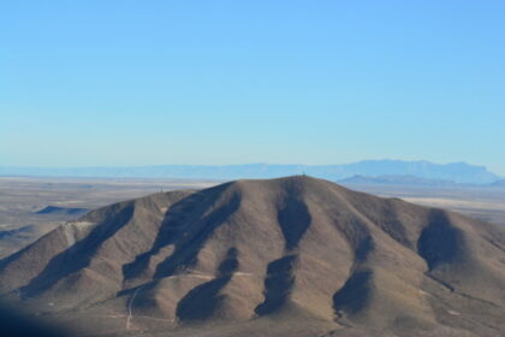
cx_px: 252
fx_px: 1641
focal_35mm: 117
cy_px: 168
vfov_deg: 11.7
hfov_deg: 17.5
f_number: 10
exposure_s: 1/320
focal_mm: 78
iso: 400
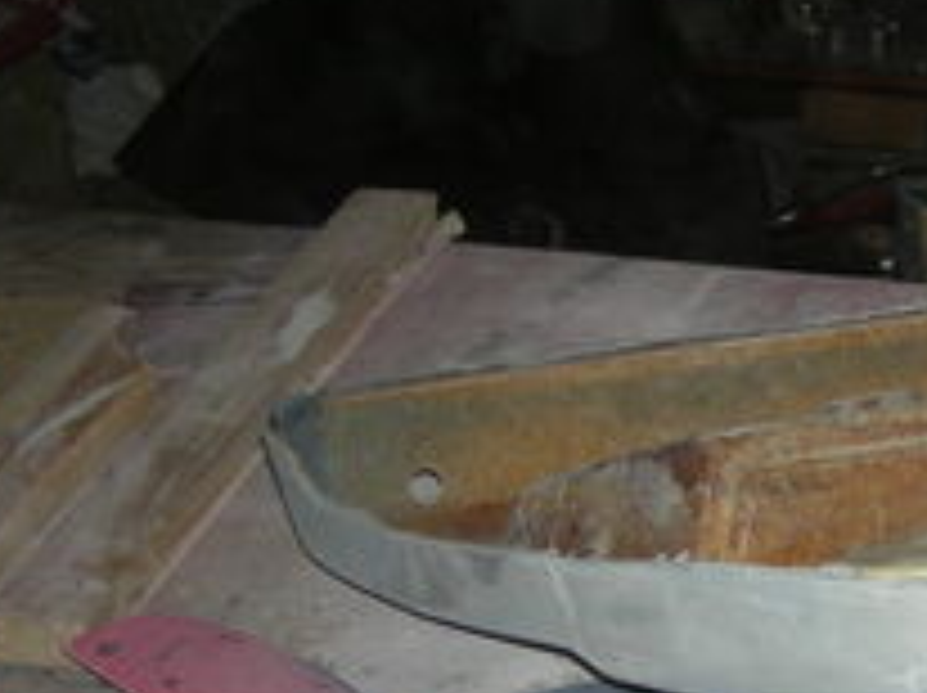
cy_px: 544
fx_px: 2916
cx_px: 1156
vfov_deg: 13.5
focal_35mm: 109
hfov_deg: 17.1
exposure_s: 1/60
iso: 50
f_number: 2.8
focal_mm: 5.7
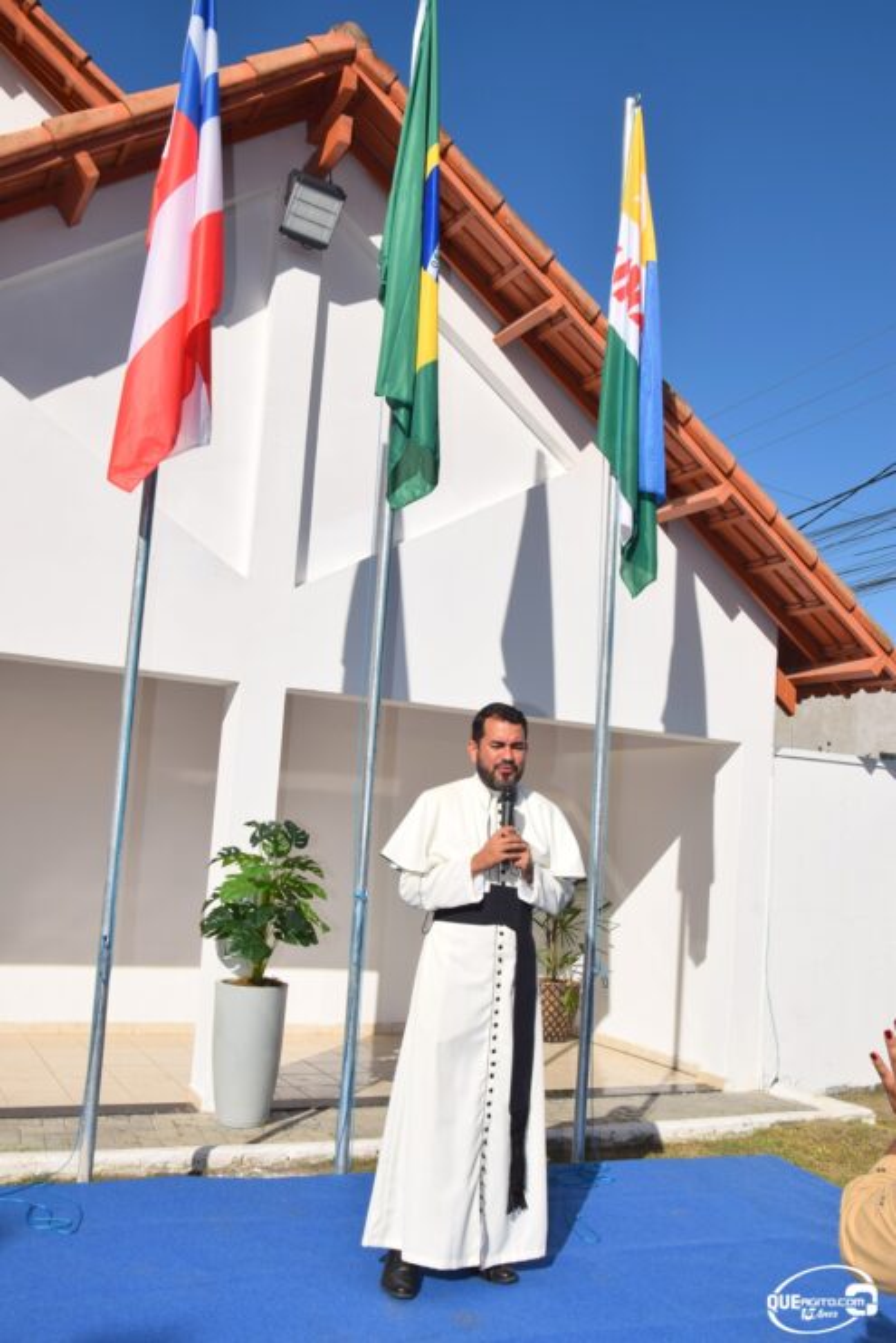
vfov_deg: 59.5
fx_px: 1175
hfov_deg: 41.7
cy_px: 672
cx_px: 448
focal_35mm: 32
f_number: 14
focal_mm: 21
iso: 100
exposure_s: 1/200
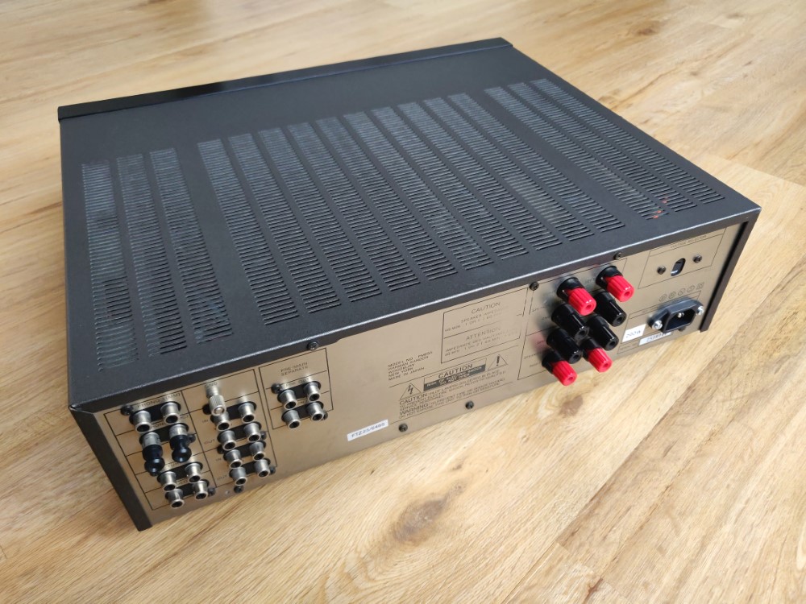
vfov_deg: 54.9
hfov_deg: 69.4
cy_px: 302
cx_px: 403
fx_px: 582
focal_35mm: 25
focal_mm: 4.25
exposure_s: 1/33
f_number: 1.7
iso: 640
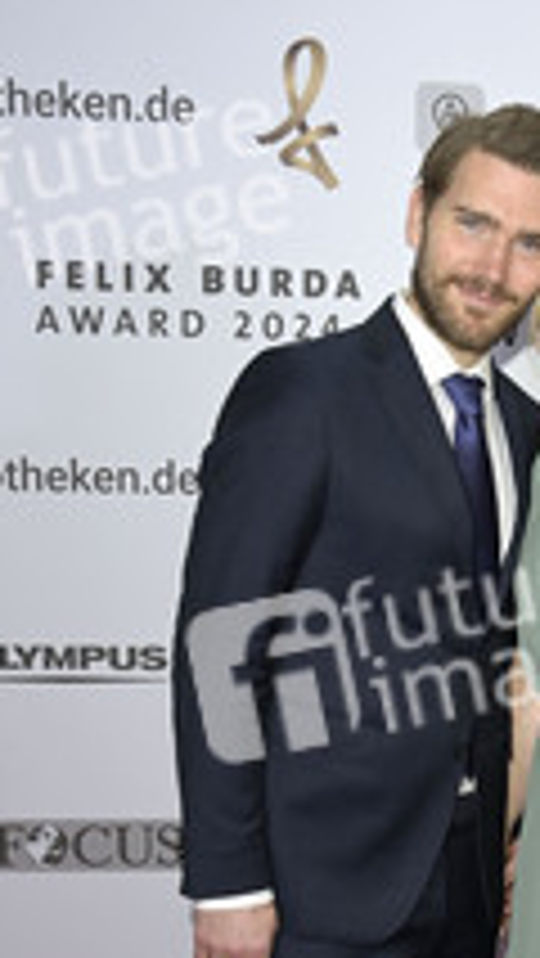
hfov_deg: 19.8
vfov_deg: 33.4
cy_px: 882
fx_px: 1500
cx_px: 549
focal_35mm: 59
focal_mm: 30
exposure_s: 1/200
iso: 640
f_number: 5.6
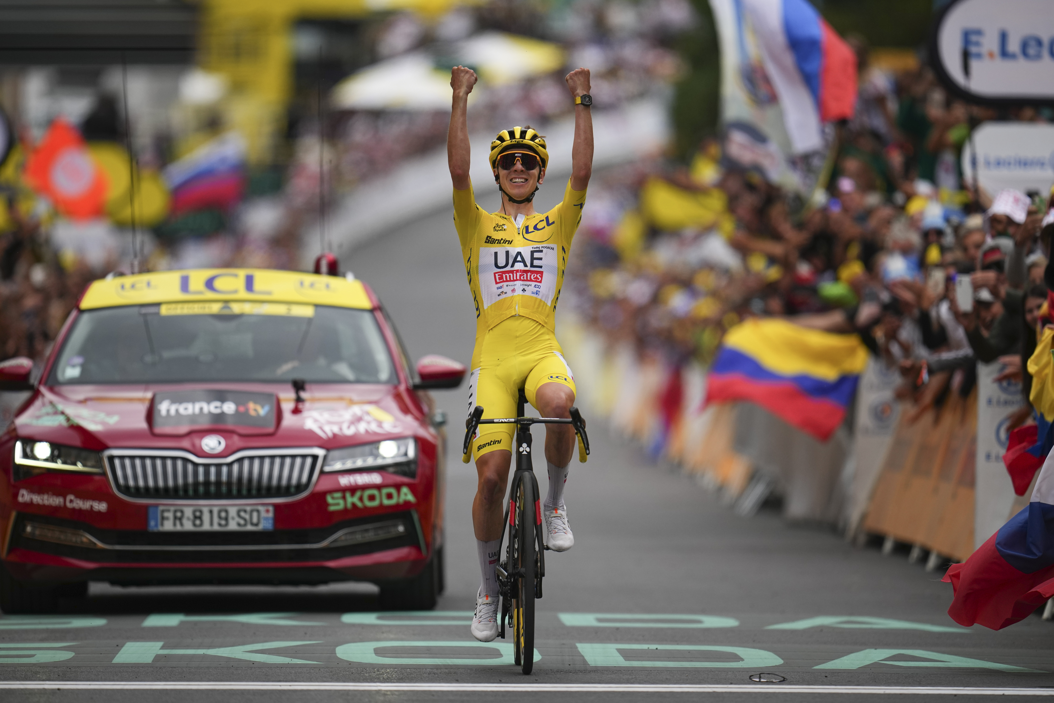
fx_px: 11710
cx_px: 527
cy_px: 352
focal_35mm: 400
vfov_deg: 3.4
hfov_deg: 5.2
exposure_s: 1/5000
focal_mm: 400
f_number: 2.8
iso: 500
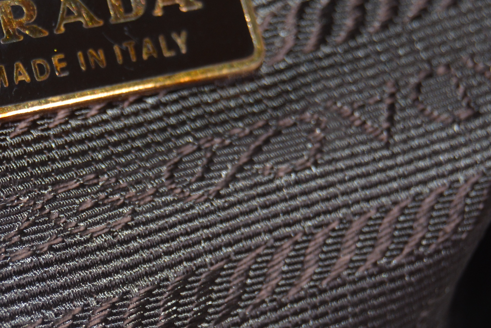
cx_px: 97
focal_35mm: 195
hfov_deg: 10.5
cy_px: 90
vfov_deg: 7.0
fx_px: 2662
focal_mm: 55
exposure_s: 1/60
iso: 400
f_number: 5.6
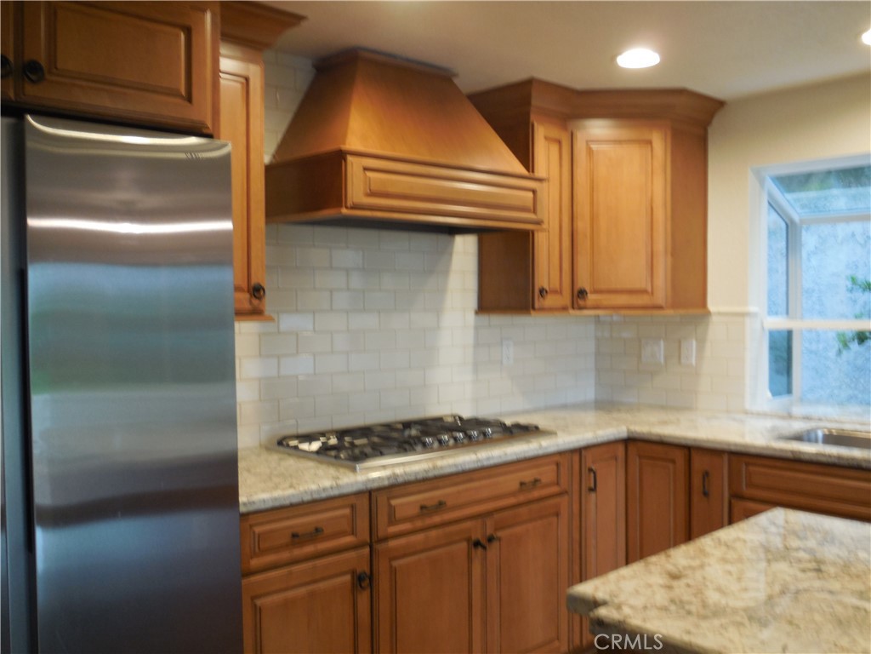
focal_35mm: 34
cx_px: 436
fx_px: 856
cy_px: 327
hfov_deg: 54.0
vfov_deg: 41.8
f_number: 3.4
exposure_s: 1/30
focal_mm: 6.1
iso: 200
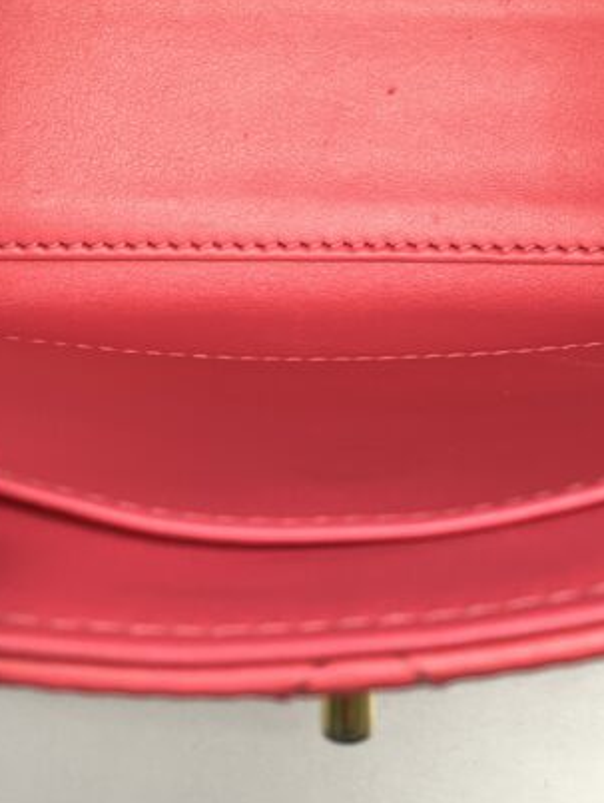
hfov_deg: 22.3
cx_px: 337
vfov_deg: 26.4
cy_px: -135
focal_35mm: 66
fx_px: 1533
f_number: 1.8
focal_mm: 4.25
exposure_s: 1/50
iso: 50
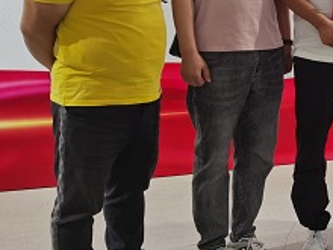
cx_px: 507
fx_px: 827
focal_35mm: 86
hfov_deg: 19.6
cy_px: 19
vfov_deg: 16.9
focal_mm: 5.56
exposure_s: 1/100
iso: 80
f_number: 1.6
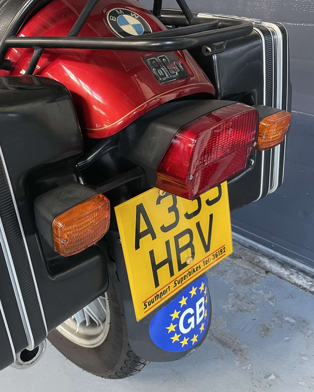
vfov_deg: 52.9
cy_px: 196
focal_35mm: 34
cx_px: 90
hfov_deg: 42.4
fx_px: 395
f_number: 1.6
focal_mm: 4.2
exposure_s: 1/47
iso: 500
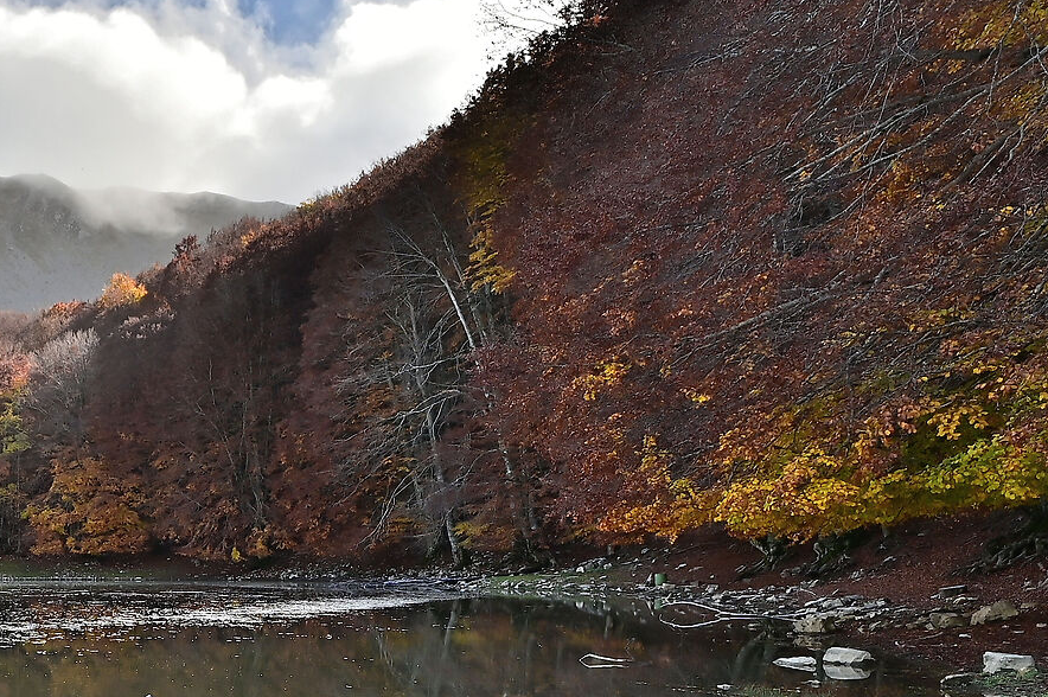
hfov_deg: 36.3
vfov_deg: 33.7
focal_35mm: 38
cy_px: 581
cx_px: -269
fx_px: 1105
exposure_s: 1/80
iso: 100
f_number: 13
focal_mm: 14
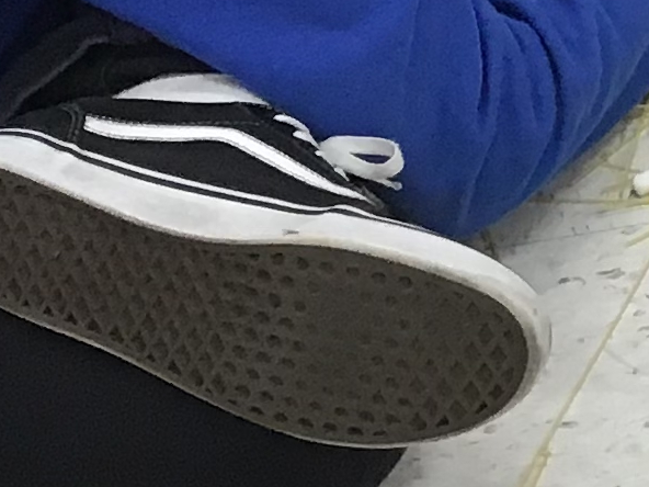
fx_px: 3206
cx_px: 1444
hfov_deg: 10.3
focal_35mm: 171
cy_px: -82
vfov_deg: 8.6
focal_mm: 3.3
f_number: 2.4
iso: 32
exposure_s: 1/30
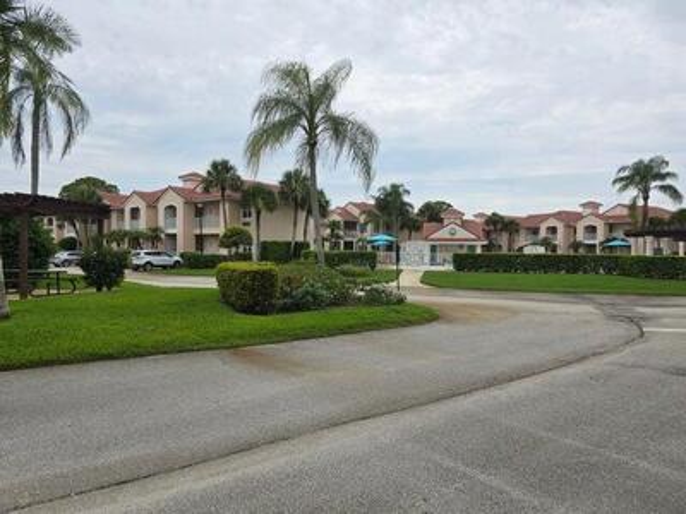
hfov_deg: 73.9
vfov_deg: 58.9
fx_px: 456
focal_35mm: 23
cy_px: 257
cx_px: 343
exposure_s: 1/673
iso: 12
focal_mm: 6.3
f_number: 1.7
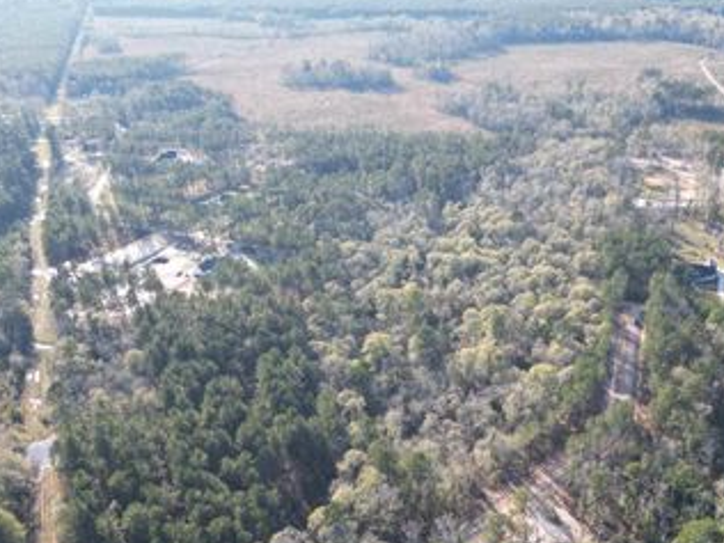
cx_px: 447
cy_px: 414
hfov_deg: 48.6
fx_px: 795
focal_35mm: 38
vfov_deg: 36.7
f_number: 1.7
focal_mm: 6.72
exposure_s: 1/640
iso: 120
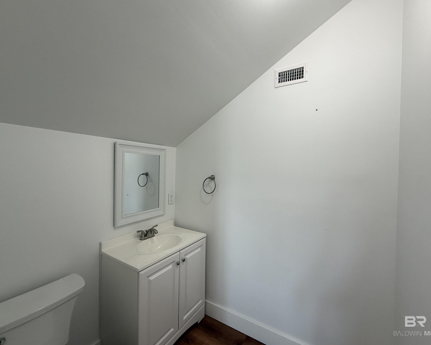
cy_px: 171
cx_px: 218
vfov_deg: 84.0
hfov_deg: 96.8
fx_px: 191
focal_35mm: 15
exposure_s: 1/120
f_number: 2.2
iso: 200
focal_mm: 2.22
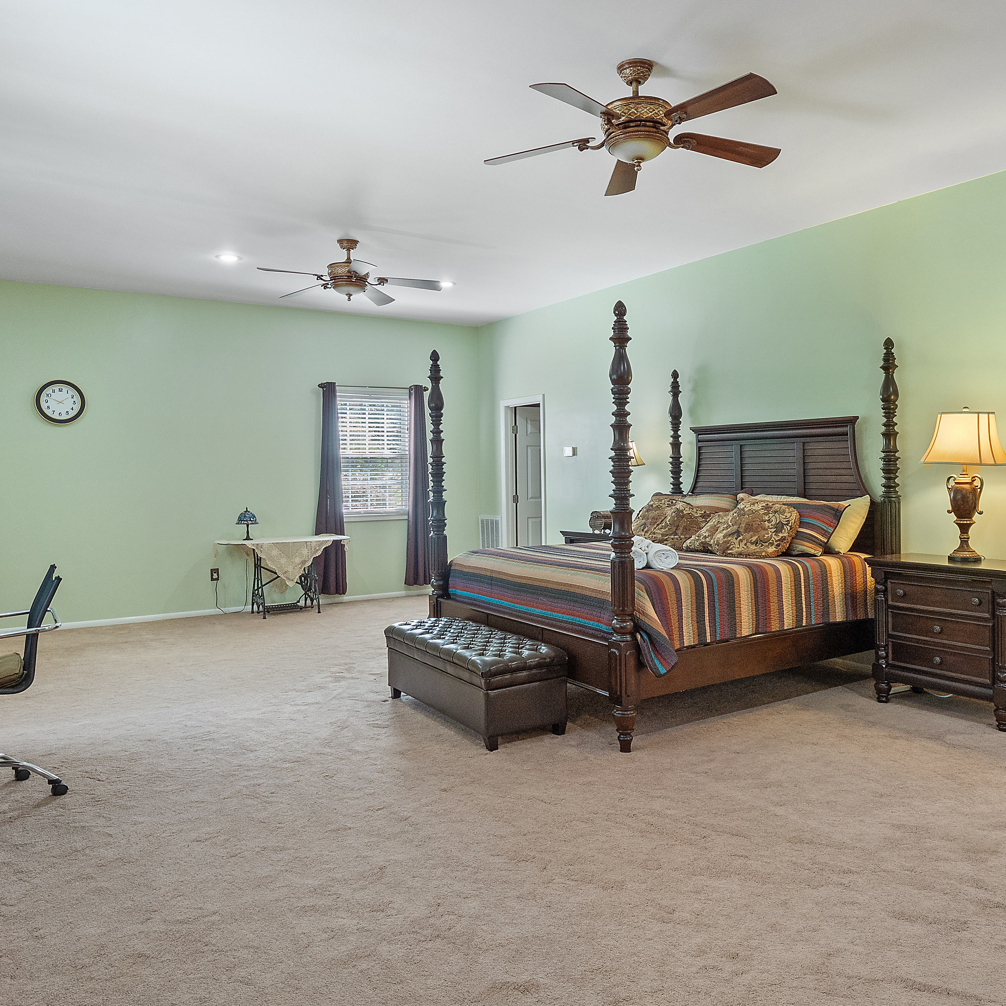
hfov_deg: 64.8
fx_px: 789
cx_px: 564
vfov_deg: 64.8
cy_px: 444
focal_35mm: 24
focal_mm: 8
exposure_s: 1/8
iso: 400
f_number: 5.6
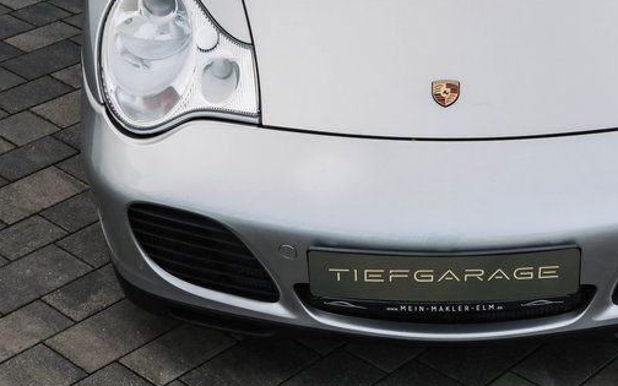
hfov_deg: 27.9
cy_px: 124
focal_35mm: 73
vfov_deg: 17.8
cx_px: 448
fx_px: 1230
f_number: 4
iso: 125
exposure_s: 1/160
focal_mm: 31.6
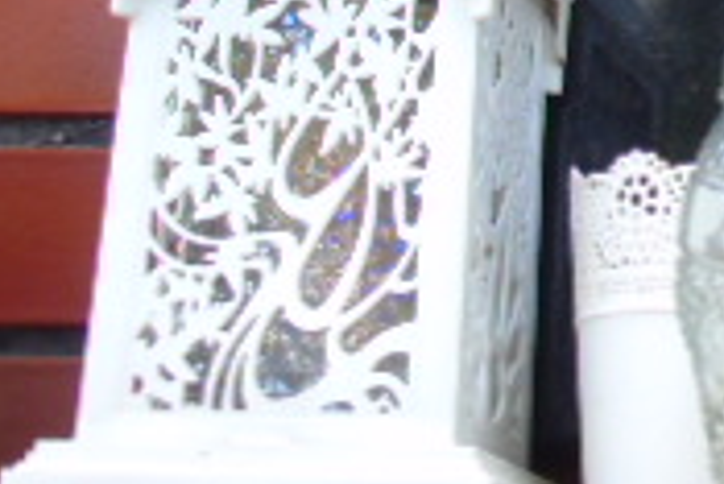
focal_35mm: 152
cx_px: 1018
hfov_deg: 12.9
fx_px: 3059
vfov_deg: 8.8
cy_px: -244
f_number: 3.9
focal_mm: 7.1
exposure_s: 1/50
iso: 80
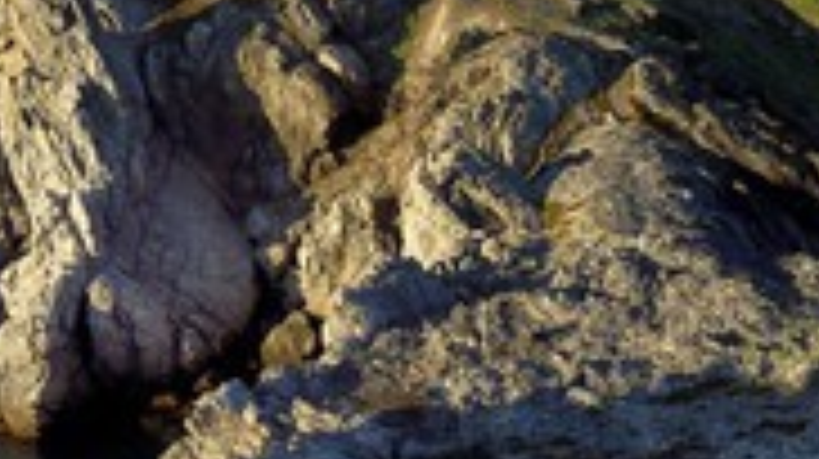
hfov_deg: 36.0
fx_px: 1258
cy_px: 45
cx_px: 382
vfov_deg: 20.3
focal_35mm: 58
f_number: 16
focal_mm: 24
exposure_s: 1/250
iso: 400
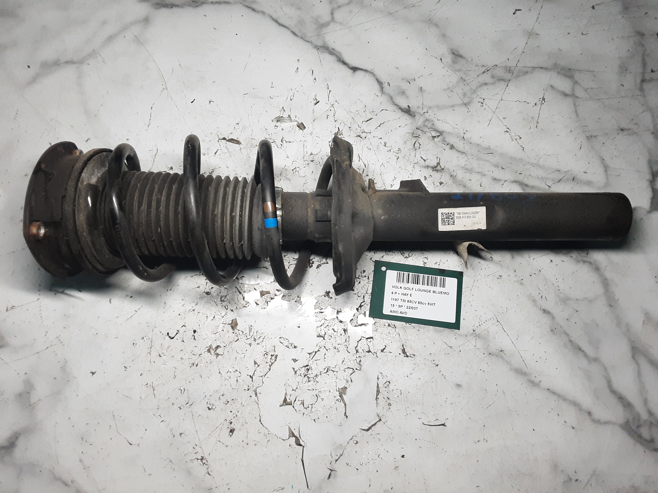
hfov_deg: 65.3
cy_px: 246
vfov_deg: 51.4
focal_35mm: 27
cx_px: 329
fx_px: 513
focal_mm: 2.91
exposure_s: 1/50
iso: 160
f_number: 1.9
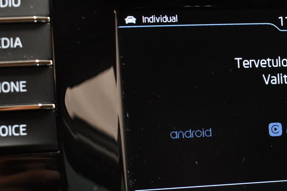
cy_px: 204
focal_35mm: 85
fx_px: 677
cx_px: 282
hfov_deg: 23.0
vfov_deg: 15.7
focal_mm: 18
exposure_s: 1/30
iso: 2000
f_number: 3.5
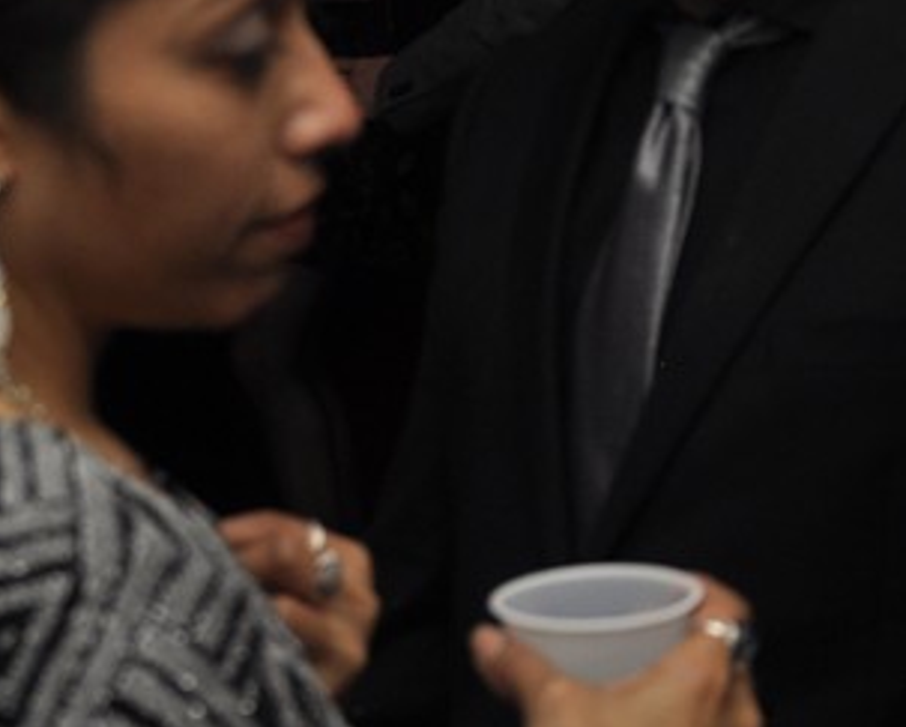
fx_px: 3731
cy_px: -87
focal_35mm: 139
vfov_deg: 11.0
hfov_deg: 13.8
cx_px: 529
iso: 400
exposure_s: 1/60
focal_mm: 30
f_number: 5
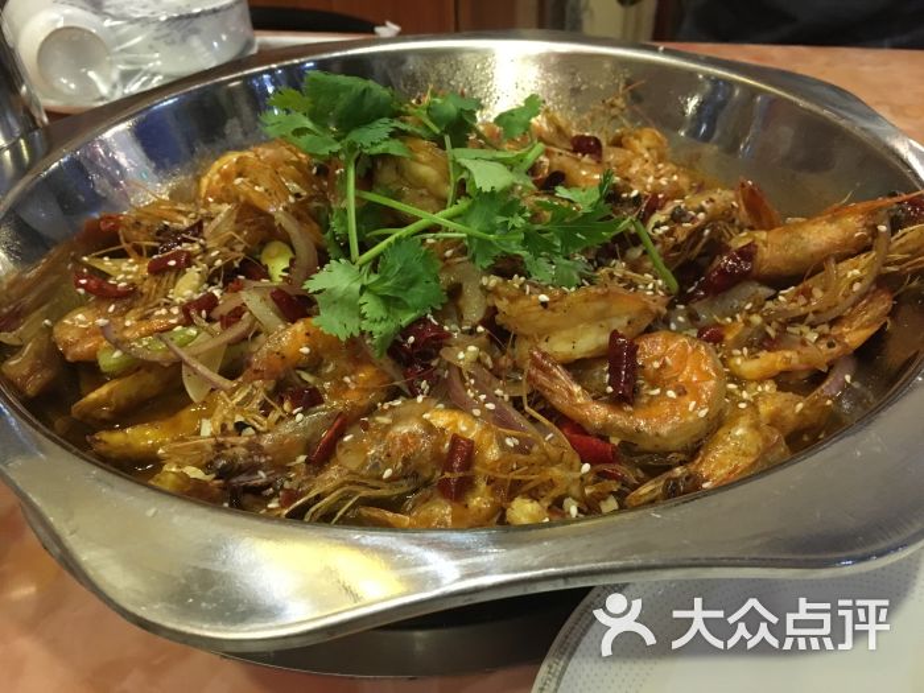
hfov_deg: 61.7
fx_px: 774
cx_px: 462
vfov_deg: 48.2
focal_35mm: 29
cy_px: 346
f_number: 2.2
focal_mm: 4.15
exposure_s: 1/17
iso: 250
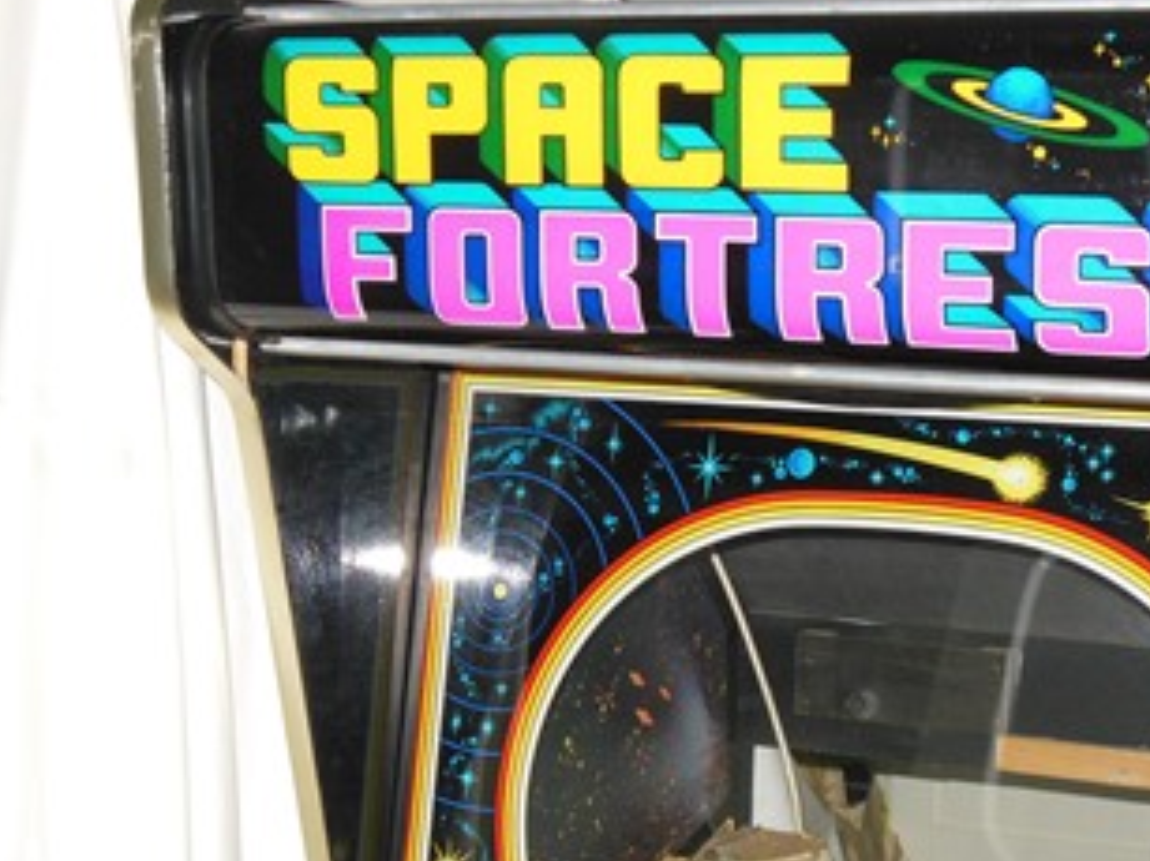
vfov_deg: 20.1
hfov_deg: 26.6
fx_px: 2424
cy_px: 569
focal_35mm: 73
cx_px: 749
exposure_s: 1/60
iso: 500
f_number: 4
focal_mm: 8.9
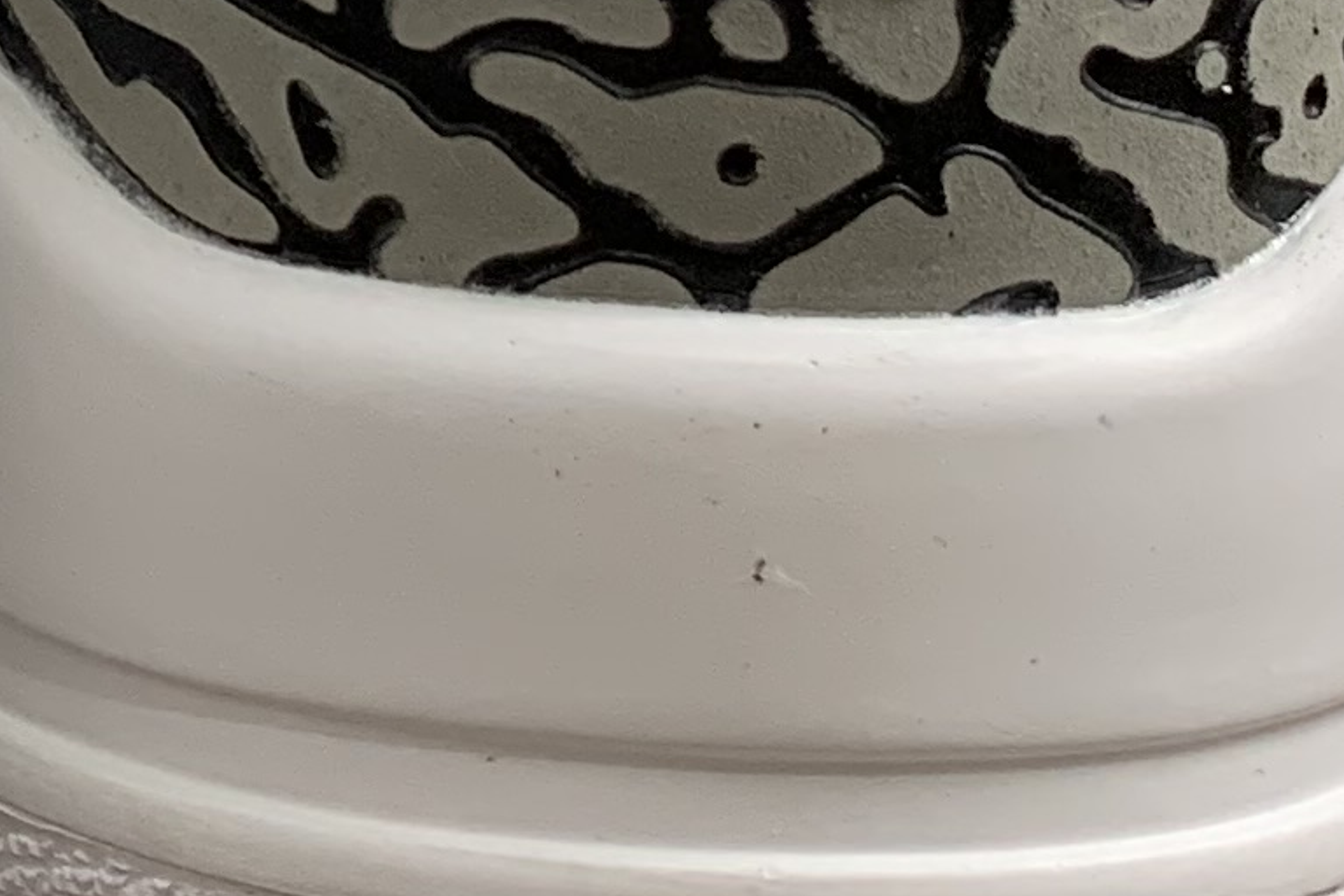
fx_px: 5301
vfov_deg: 9.0
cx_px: -504
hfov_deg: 13.8
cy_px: -1004
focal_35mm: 142
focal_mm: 4.25
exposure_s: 1/121
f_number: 1.8
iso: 80
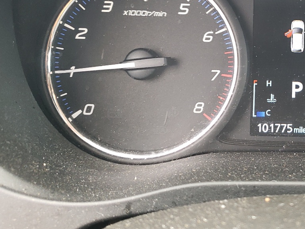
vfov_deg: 26.4
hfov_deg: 32.9
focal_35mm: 54
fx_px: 476
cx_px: 298
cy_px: 39
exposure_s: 1/60.2
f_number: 1.5
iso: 92
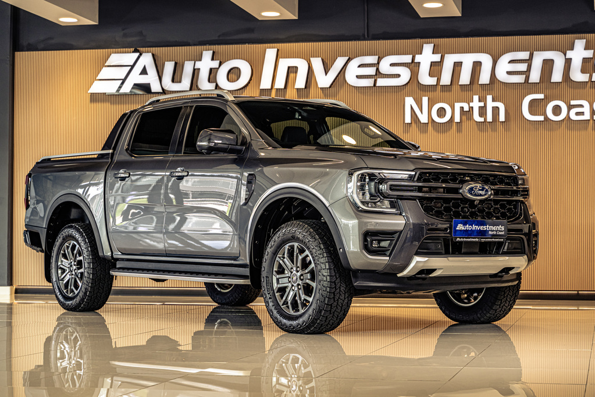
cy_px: 198
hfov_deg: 27.0
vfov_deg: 18.2
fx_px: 1239
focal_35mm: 75
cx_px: 298
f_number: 4.5
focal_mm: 75
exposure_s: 1/125
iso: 500
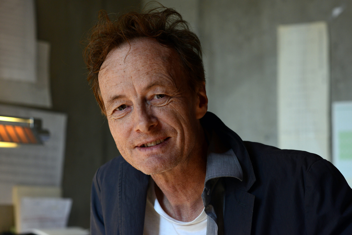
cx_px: 176
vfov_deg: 16.1
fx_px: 831
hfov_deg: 23.9
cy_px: 118
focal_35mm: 85
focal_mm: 85
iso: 1000
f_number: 5
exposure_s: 1/400
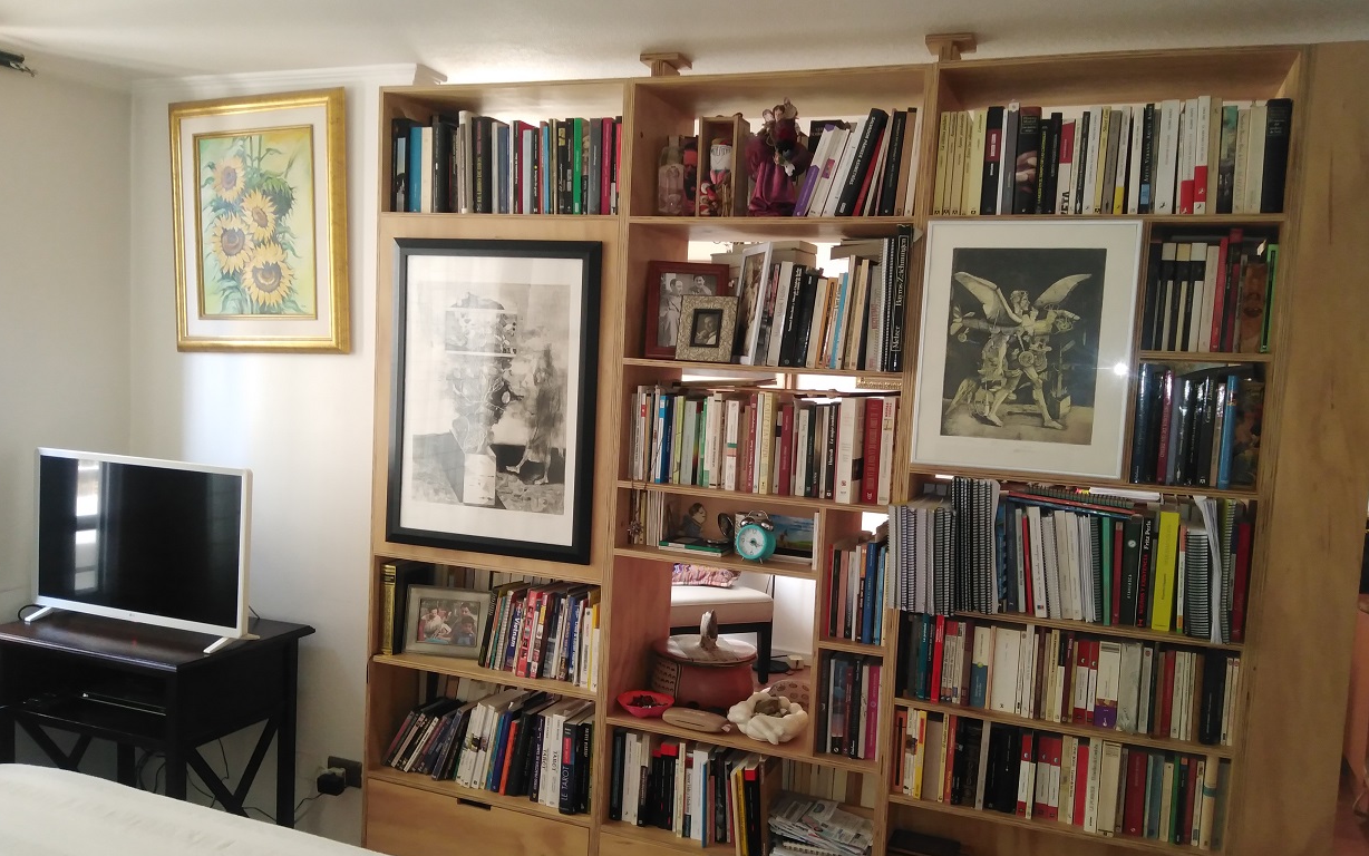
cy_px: 459
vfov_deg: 44.5
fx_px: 1045
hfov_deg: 66.5
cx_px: 674
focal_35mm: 28
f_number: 1.8
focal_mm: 3.59
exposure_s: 1/29.8
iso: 310
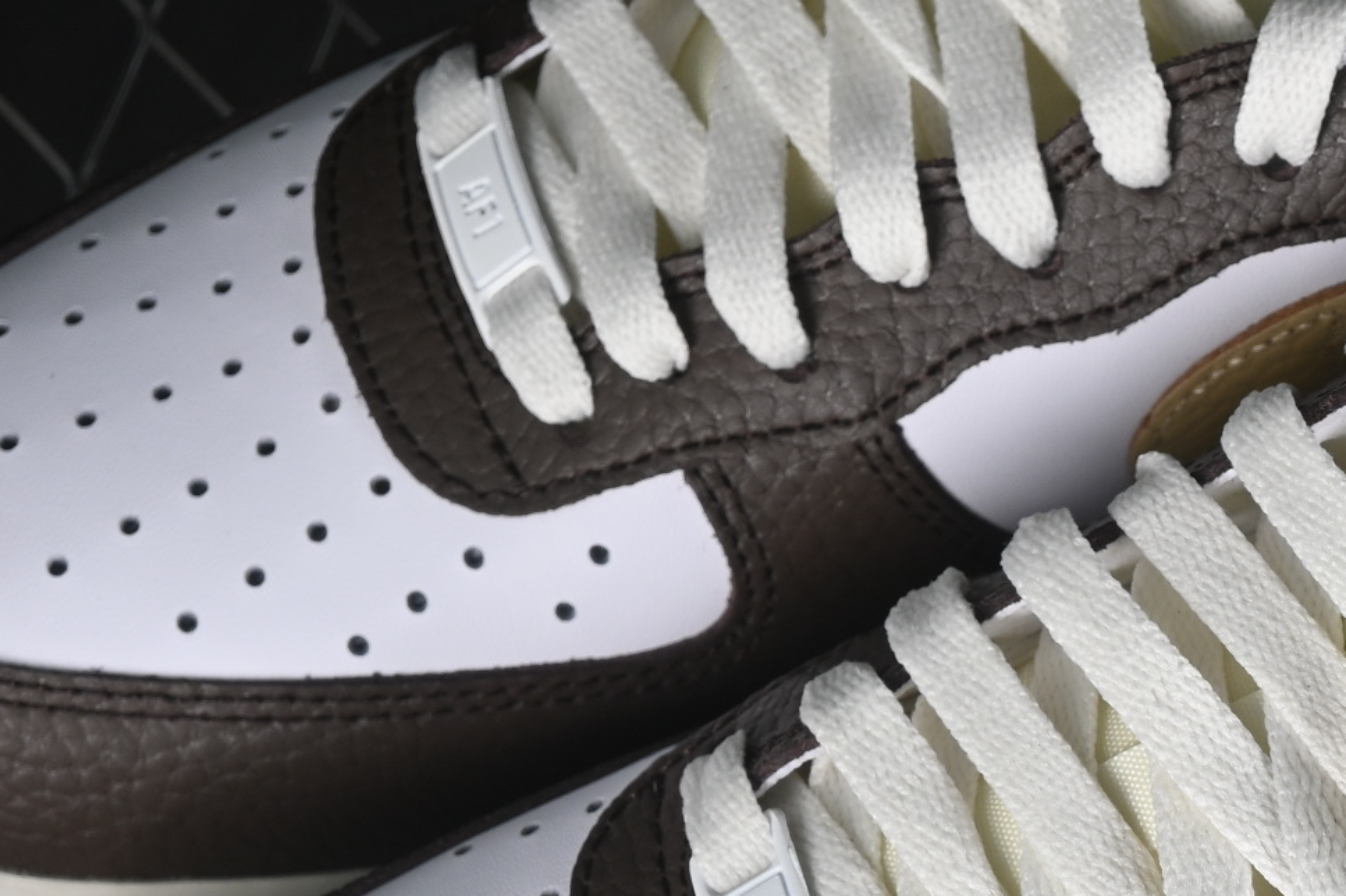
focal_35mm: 216
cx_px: 1208
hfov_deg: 9.5
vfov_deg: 6.3
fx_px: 8073
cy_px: 703
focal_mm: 50
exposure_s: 1/80
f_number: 7.1
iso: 160
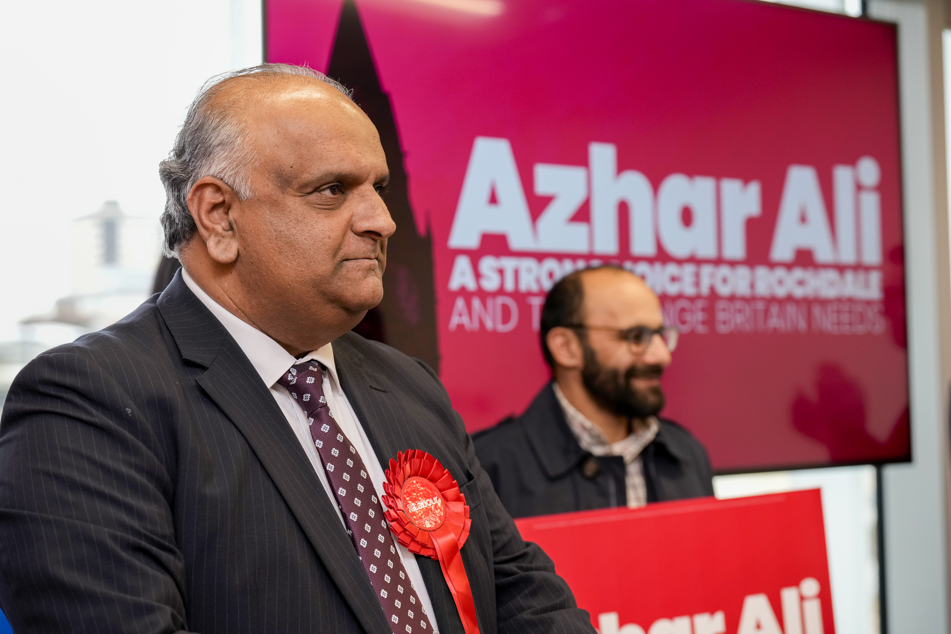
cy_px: 317
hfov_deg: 28.8
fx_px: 1849
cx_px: 476
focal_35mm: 70
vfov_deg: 19.5
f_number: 4
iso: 1000
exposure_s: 1/200
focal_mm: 70
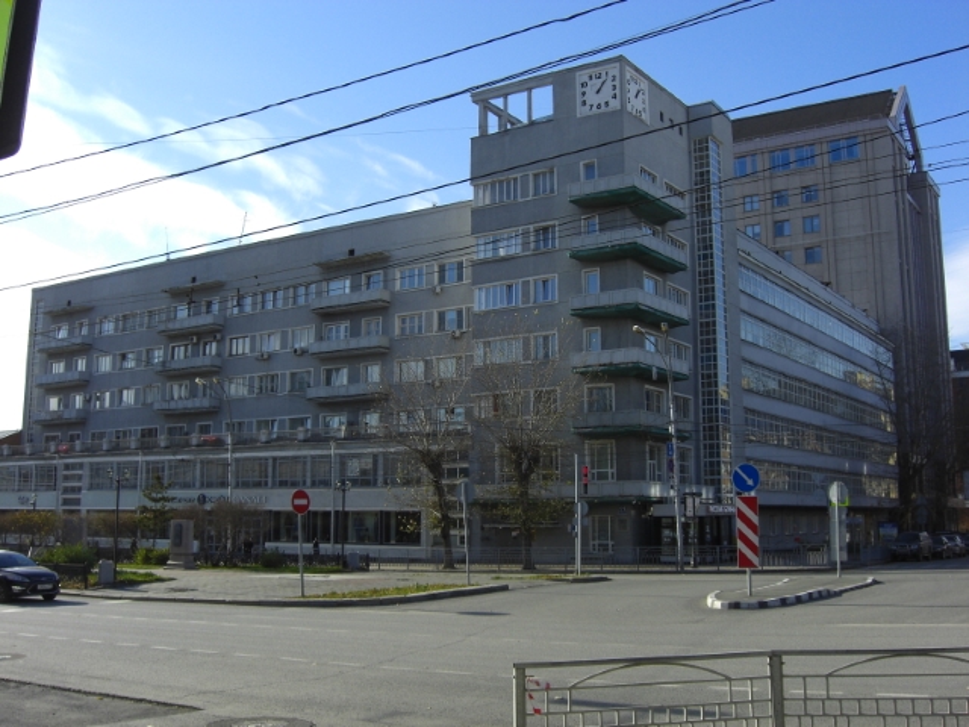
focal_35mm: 38
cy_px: 364
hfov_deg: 49.0
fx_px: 1064
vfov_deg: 37.7
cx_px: 484
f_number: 4
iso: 80
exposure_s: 1/500
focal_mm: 7.9
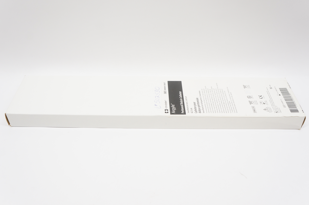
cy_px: 102
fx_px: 283
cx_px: 154
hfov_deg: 57.3
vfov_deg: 39.9
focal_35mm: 33
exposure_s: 1/60
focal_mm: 22
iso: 400
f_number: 5.6
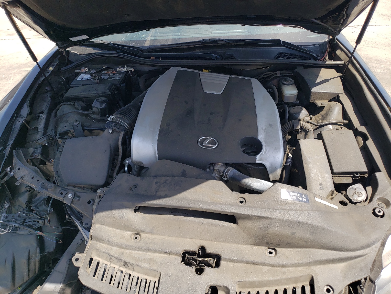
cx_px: 196
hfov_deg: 67.3
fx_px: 294
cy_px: 147
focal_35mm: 26
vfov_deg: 53.1
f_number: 1.5
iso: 50
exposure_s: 1/1000
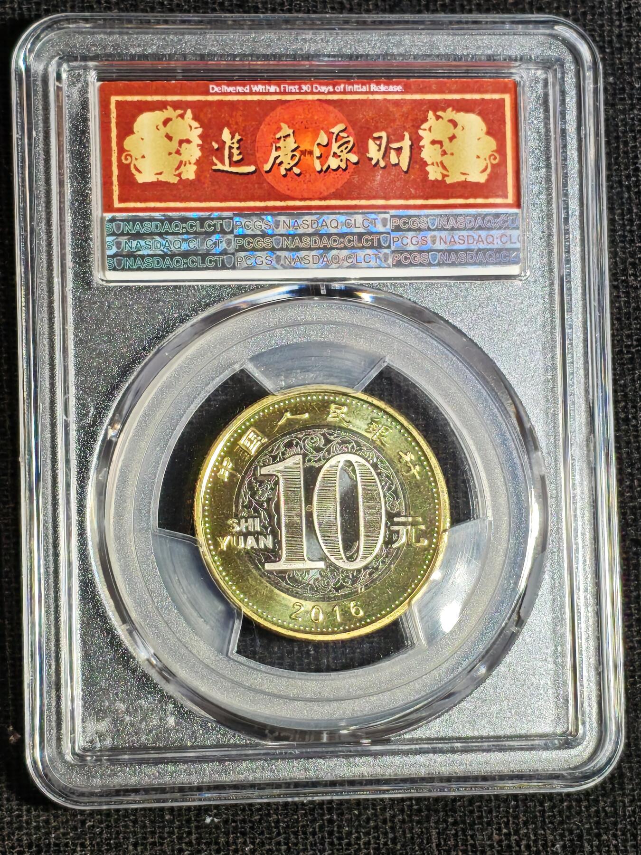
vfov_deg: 18.4
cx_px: 320
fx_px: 2642
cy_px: 428
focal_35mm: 107
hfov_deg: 13.8
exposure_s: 1/476
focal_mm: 4.94
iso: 50
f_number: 1.5
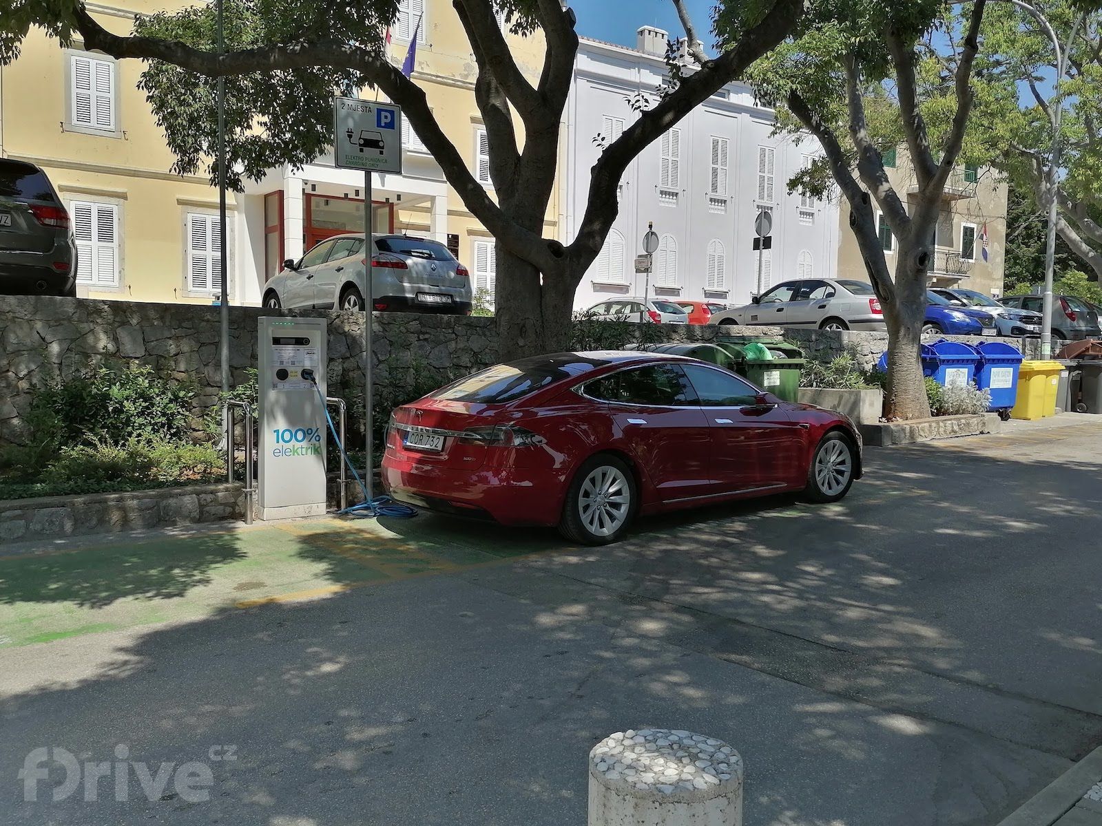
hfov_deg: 56.8
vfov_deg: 44.2
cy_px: 413
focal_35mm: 32
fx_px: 1019
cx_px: 551
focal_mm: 5.3
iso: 50
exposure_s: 1/1318
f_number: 1.8
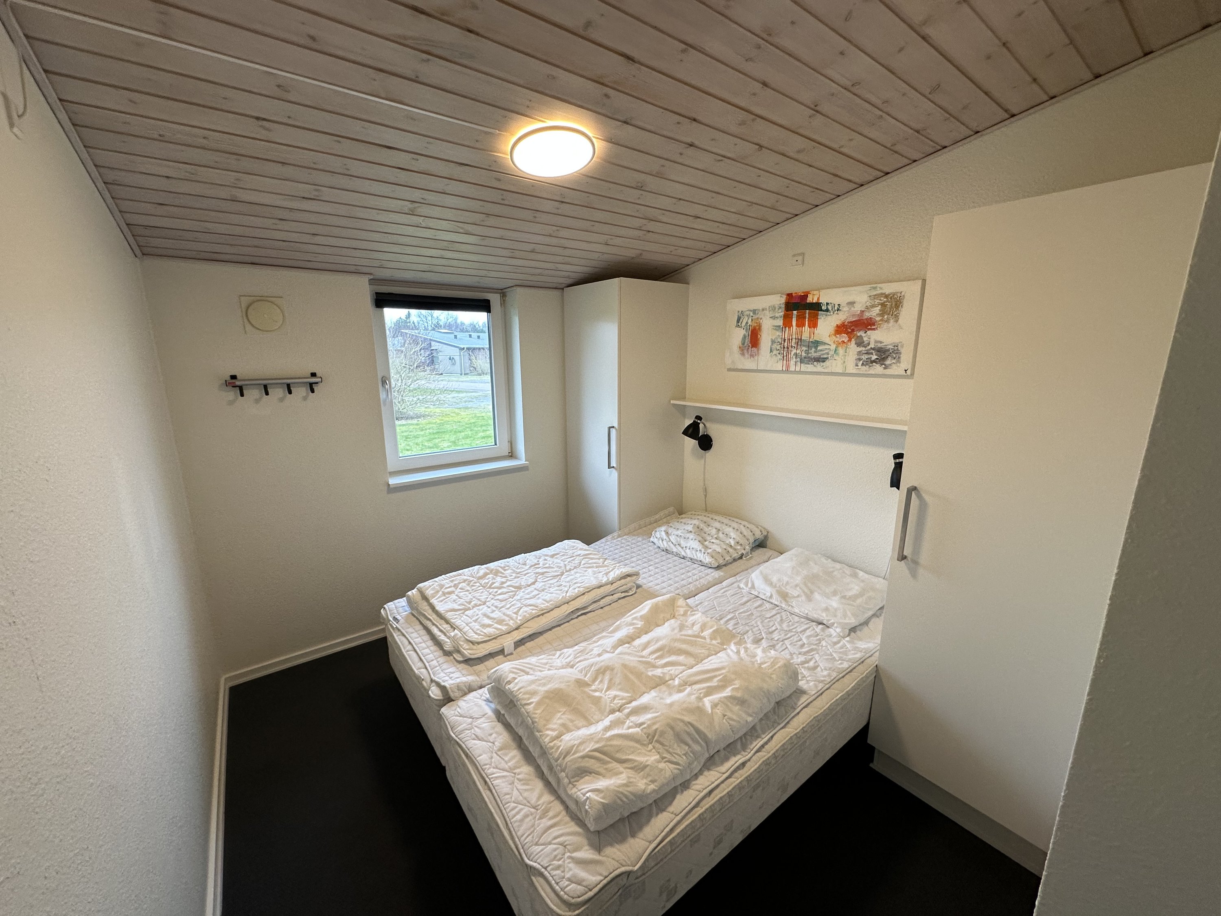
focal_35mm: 14
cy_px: 458
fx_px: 494
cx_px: 610
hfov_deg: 102.1
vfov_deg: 85.7
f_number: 2.2
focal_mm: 2.22
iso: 125
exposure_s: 1/100
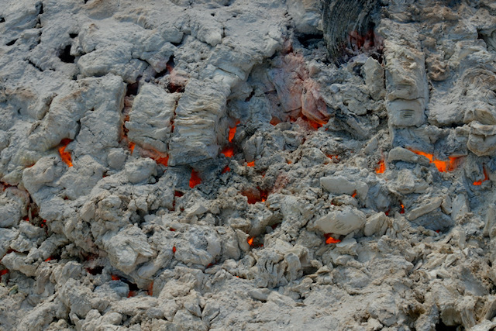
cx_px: 248
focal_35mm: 105
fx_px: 1447
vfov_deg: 13.0
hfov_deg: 19.5
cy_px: 166
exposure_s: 1/160
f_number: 16
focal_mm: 70
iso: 100
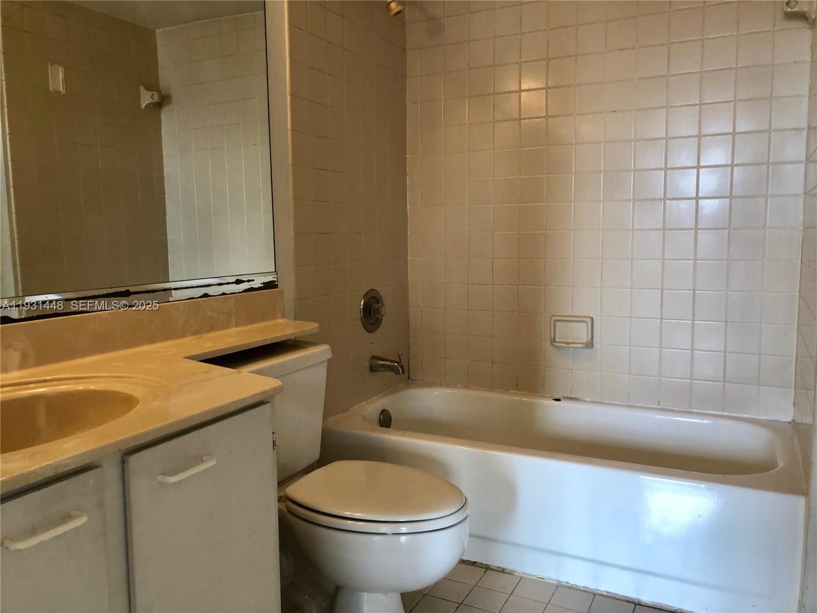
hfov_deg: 63.4
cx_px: 408
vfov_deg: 49.7
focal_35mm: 28
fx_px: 661
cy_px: 306
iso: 25
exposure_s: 1/30
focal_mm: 4
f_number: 1.8
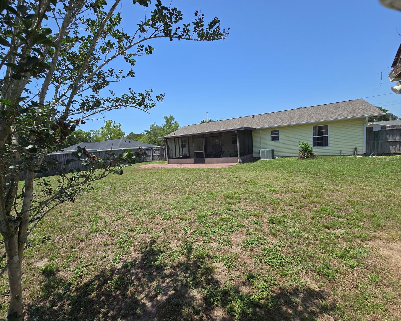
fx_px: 166
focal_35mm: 14
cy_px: 158
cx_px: 180
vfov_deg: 88.0
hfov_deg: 100.4
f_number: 2.2
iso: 50
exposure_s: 1/1989
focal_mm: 2.2
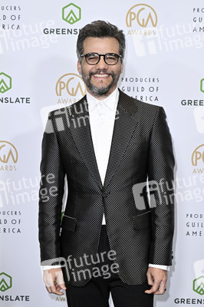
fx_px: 622
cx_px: 102
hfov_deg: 18.6
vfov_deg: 27.7
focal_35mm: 73
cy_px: 154
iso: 2000
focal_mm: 49
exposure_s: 1/320
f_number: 5.6
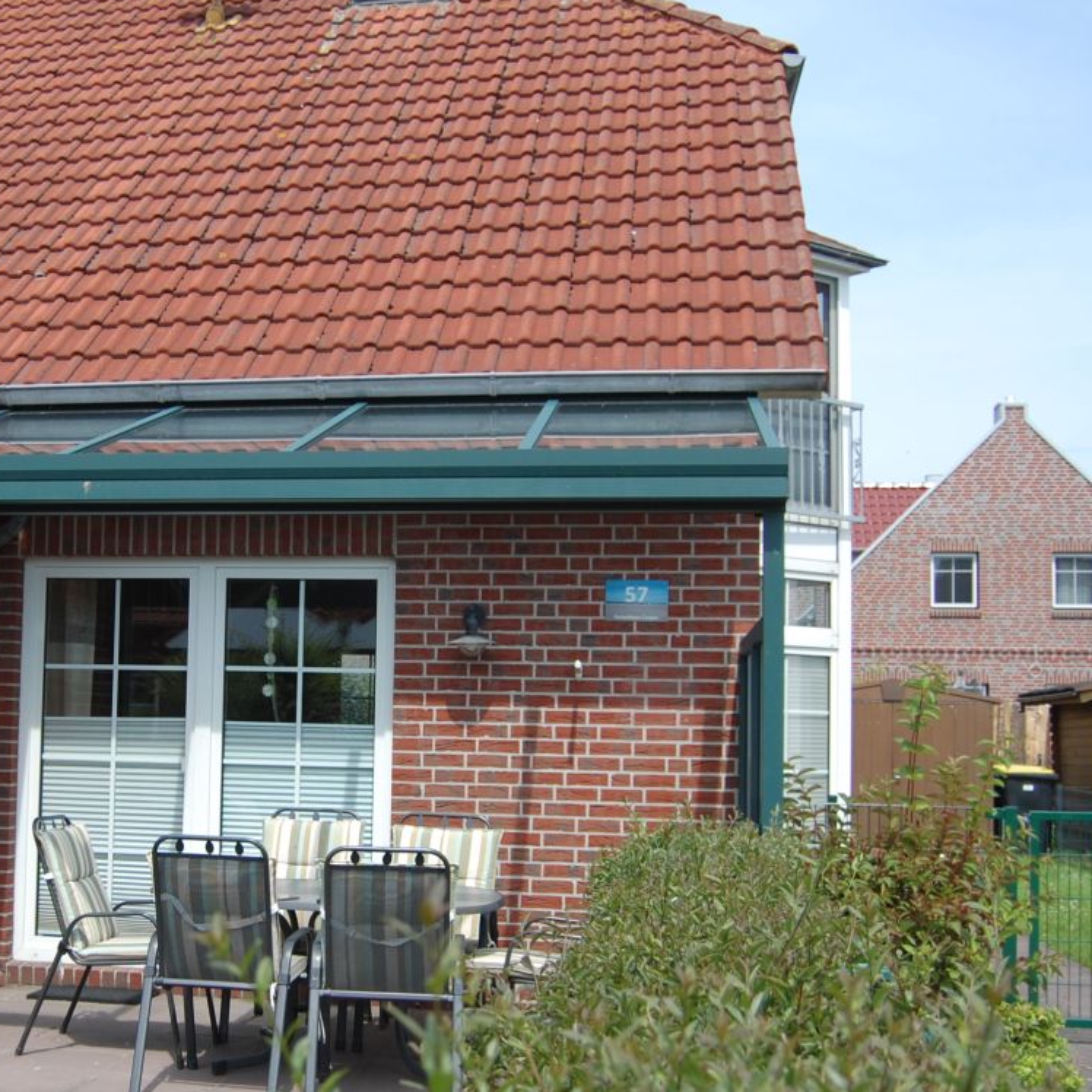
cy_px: 608
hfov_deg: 35.9
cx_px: 260
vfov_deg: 36.7
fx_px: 1642
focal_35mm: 46
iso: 200
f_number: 3.5
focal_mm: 18
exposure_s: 1/1250
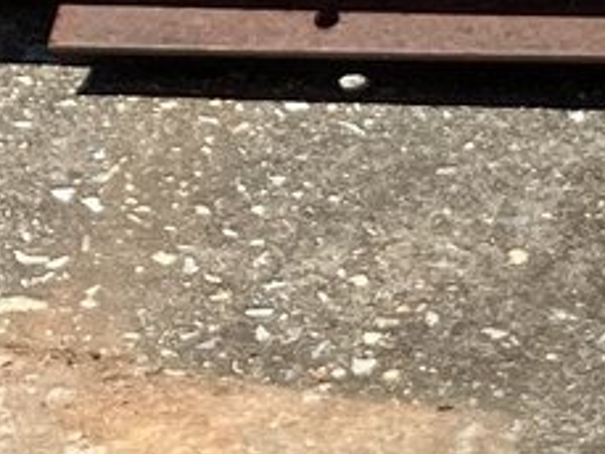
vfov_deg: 7.2
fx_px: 3585
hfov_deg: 9.2
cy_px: 519
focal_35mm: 205
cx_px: 1100
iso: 25
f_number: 2.4
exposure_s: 1/1274
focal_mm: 3.3
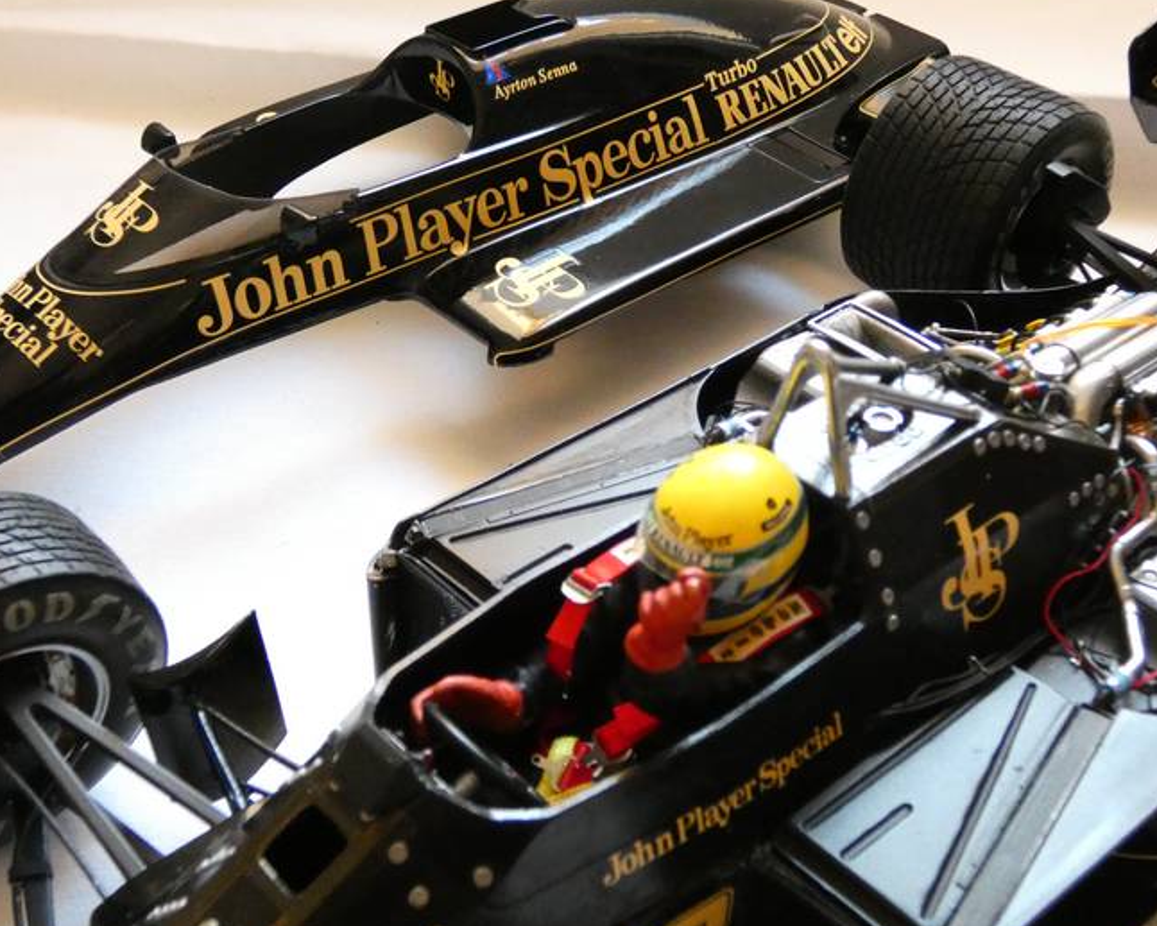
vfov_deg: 29.1
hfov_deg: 36.0
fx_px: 1781
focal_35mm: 52
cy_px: 455
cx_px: 620
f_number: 3.7
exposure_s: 1/80
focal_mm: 7.8
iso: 1600
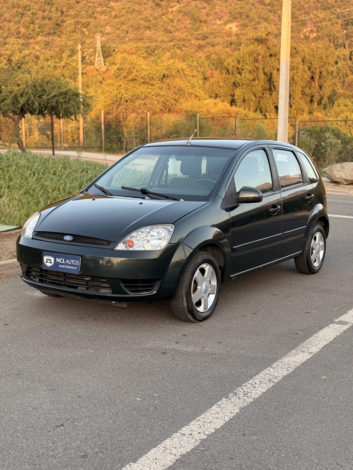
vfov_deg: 39.7
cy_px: 235
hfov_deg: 30.3
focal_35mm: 48
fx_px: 653
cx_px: 176
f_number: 1.78
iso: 100
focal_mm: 6.76
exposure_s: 1/242
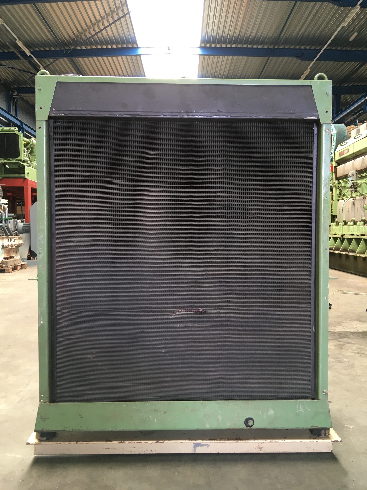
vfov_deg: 61.7
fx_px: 410
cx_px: 184
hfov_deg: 48.2
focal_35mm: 29
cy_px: 245
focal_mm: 4.15
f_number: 2.2
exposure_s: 1/33
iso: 64
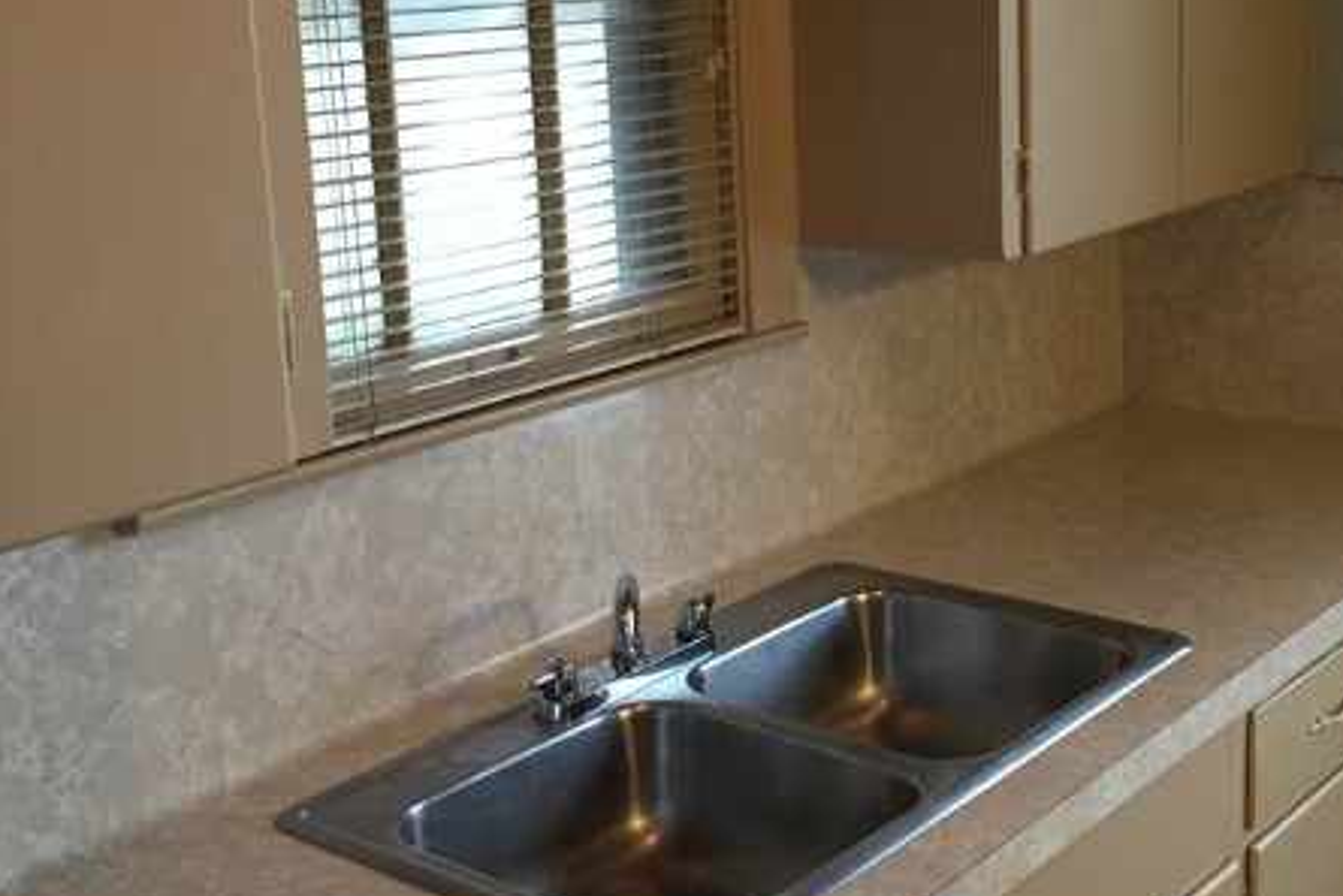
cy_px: 362
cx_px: 761
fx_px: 1940
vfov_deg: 26.0
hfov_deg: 38.1
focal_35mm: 52
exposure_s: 1/30
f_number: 2.2
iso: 100
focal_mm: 4.15
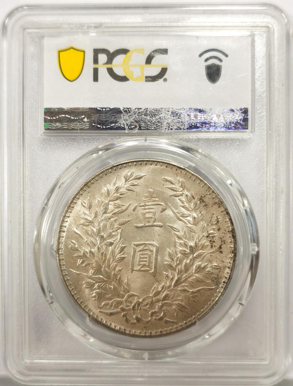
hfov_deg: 27.2
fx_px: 605
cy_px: 193
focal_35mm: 54
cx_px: 146
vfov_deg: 35.4
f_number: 16
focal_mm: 5.56
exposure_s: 1/100
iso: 100
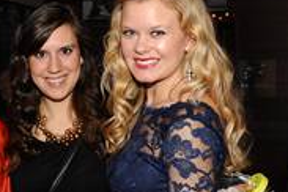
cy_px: 138
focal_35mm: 96
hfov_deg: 19.9
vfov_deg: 14.2
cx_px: -61
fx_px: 768
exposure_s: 1/250
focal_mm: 32
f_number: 5.6
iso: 1100
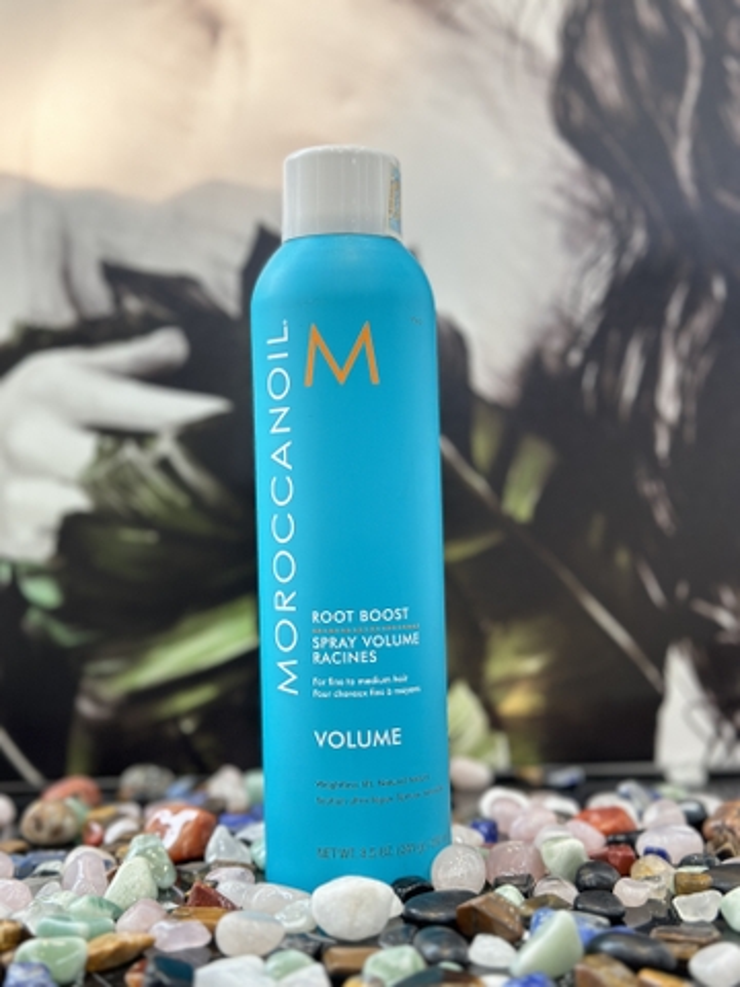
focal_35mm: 48
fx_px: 1368
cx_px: 370
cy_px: 494
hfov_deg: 30.3
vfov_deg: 39.7
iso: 160
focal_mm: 6.86
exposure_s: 1/100
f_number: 1.78
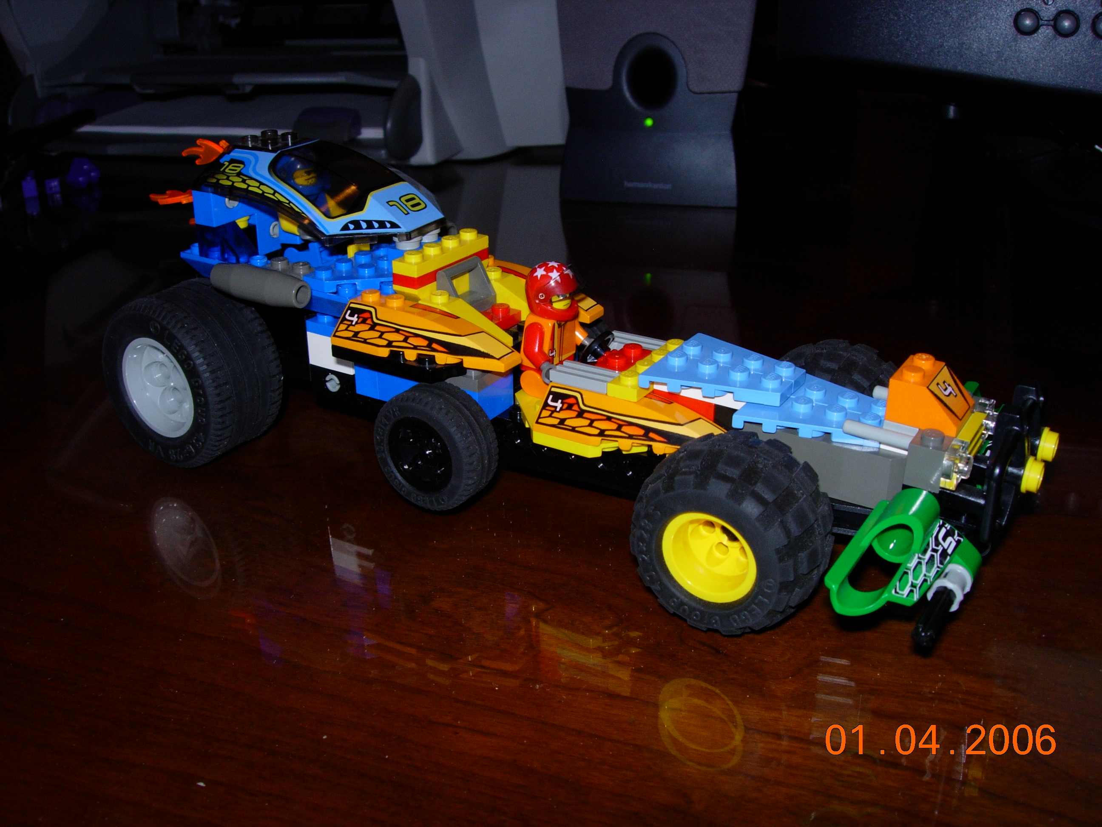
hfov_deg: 49.0
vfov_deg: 37.7
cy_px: 414
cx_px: 551
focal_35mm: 38
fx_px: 1210
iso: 79
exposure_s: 1/64
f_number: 4.8
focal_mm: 7.8
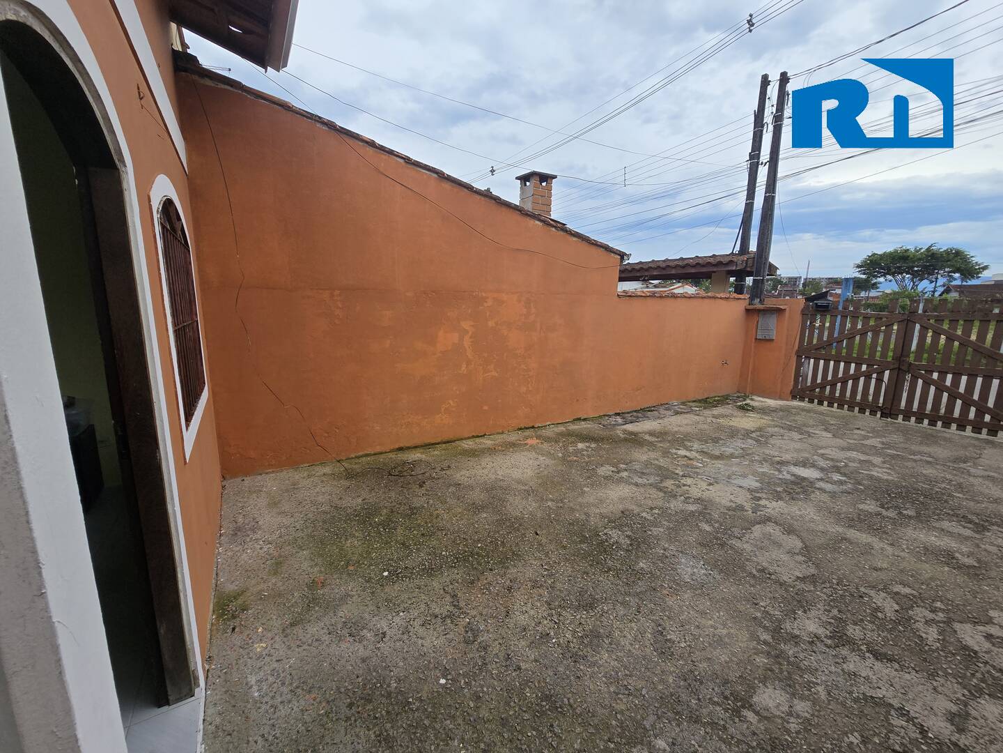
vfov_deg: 89.9
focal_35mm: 13
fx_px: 377
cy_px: 376
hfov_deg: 106.2
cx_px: 502
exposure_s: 1/2027
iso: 50
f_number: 2.2
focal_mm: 2.2
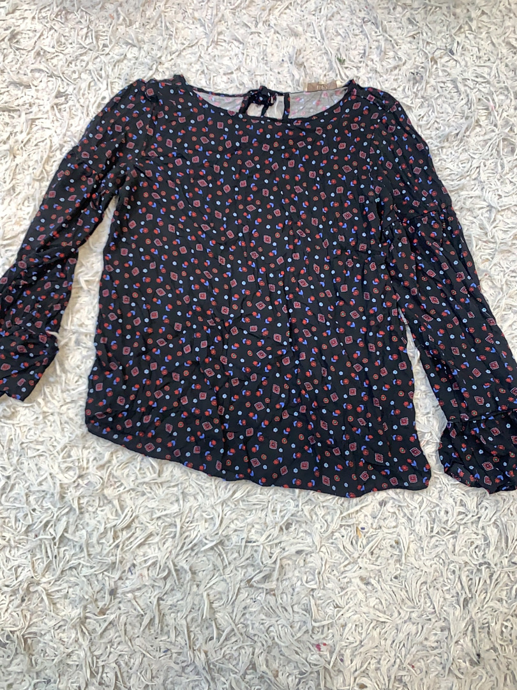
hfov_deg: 53.1
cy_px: 345
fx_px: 518
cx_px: 258
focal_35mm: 26
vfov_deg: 67.3
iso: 100
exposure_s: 1/100
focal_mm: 4.25
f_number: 1.8
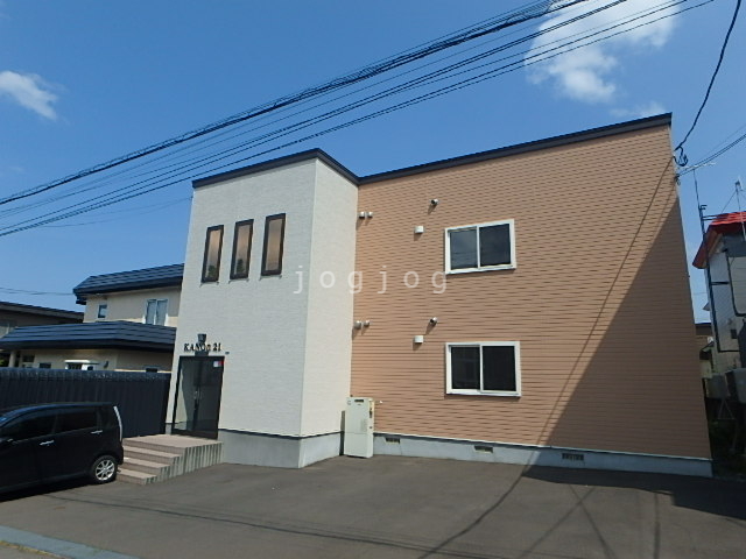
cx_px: 373
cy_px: 280
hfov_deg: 79.0
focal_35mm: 21
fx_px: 453
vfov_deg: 63.4
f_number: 6
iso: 125
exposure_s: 1/800
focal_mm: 3.7
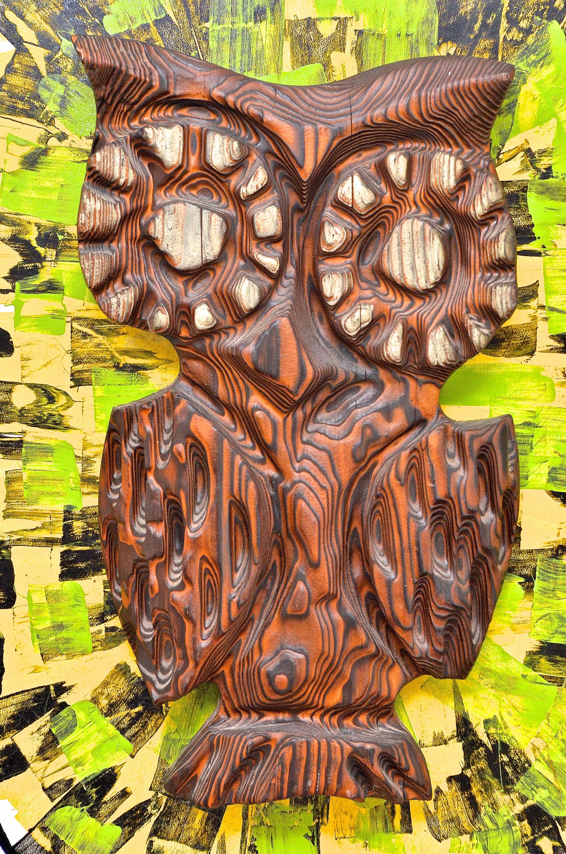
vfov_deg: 17.5
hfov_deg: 11.7
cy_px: 427
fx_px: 2772
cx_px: 283
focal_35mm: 117
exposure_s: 1/200
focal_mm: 78
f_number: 8
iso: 1600
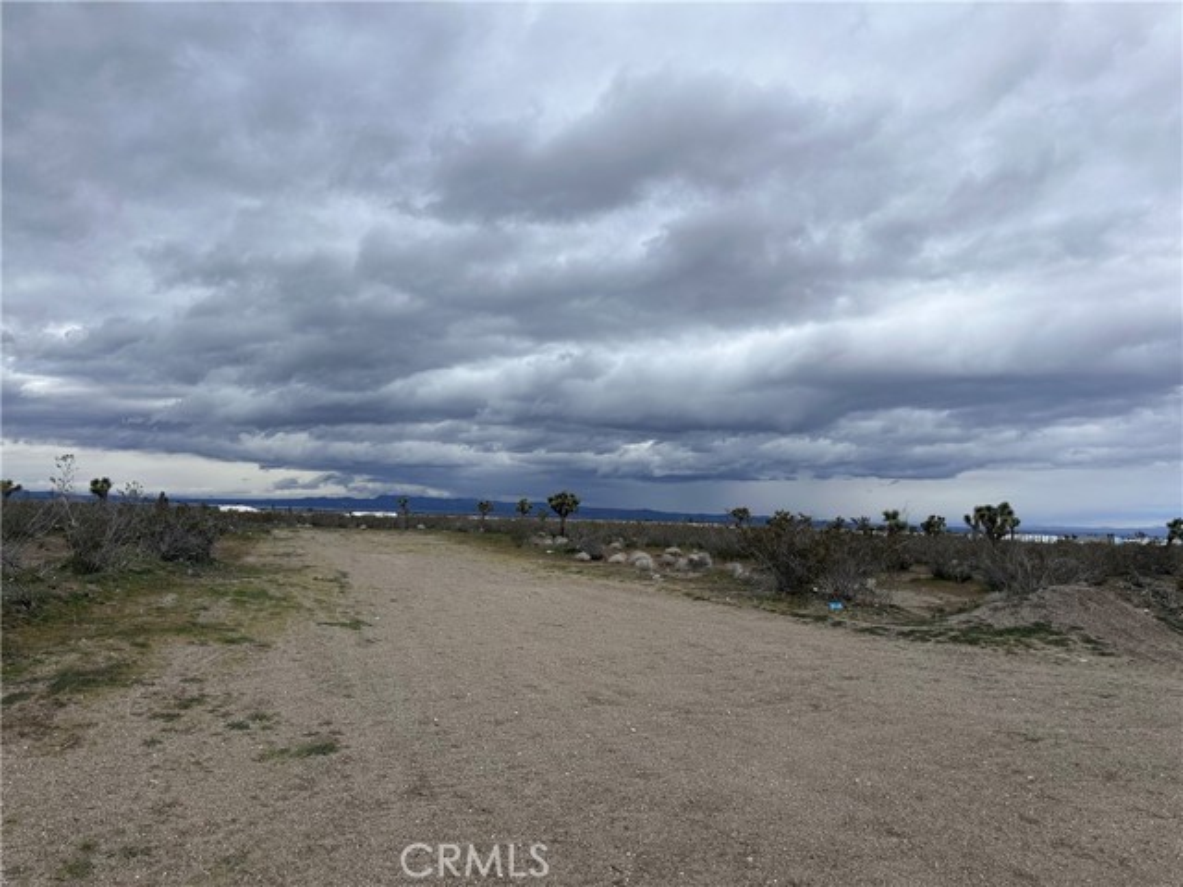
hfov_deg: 71.6
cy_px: 444
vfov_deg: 56.8
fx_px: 820
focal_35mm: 24
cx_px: 592
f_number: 1.78
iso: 80
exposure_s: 1/7042
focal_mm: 6.86
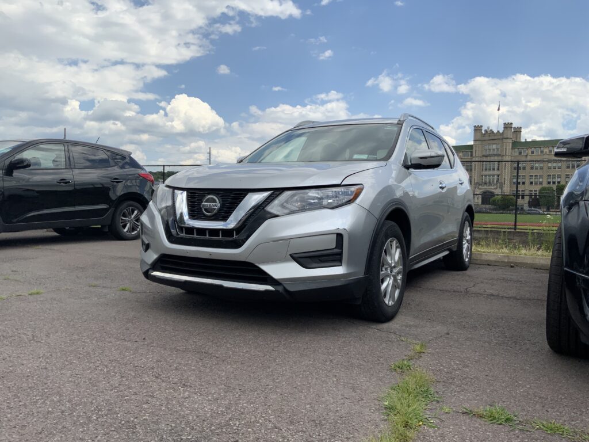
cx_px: 294
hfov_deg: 61.7
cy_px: 221
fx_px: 493
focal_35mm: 29
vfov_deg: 48.2
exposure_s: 1/2320
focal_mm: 3
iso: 16
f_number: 1.8
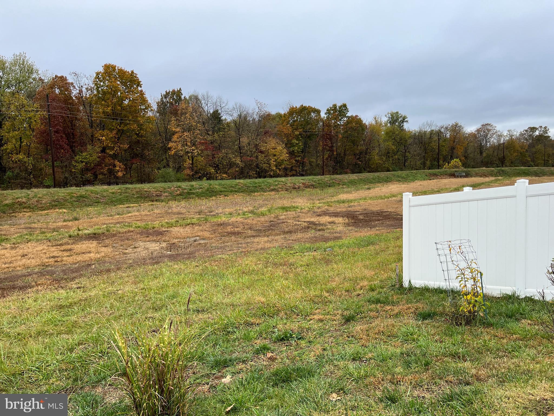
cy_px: 208
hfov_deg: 67.3
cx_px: 277
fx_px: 416
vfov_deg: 53.1
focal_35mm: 26
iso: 50
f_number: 1.6
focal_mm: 5.1
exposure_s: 1/951
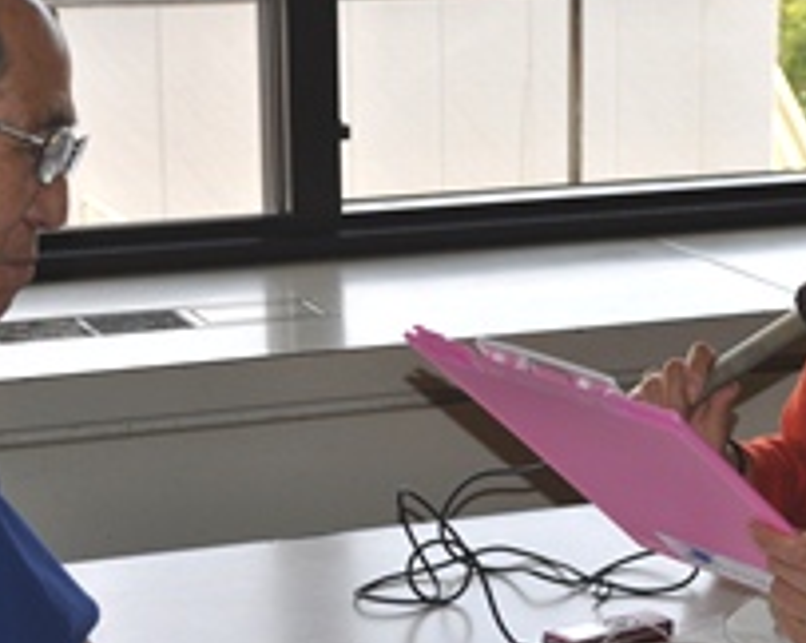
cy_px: 433
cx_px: 504
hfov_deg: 17.1
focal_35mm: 112
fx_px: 2669
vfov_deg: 13.7
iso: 200
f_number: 6.3
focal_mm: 36
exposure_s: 1/200
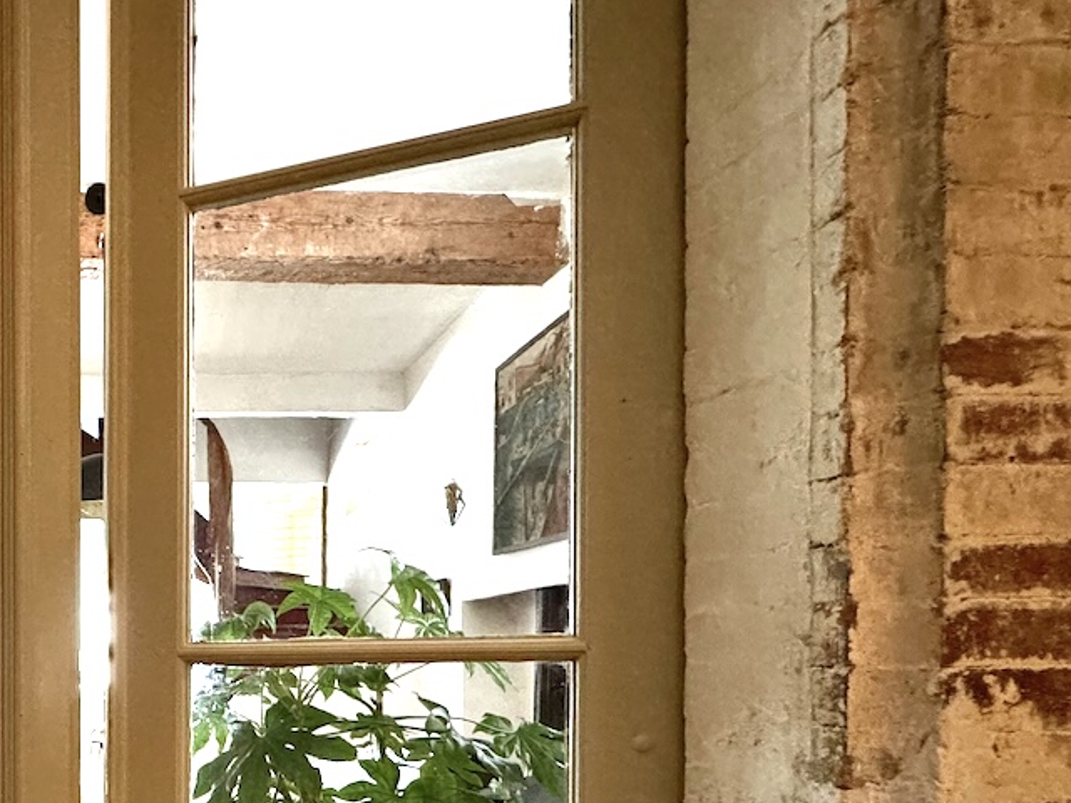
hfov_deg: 53.8
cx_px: 70
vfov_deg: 46.7
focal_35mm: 28
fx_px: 866
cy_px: 661
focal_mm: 2.22
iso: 400
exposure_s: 1/50
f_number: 2.2
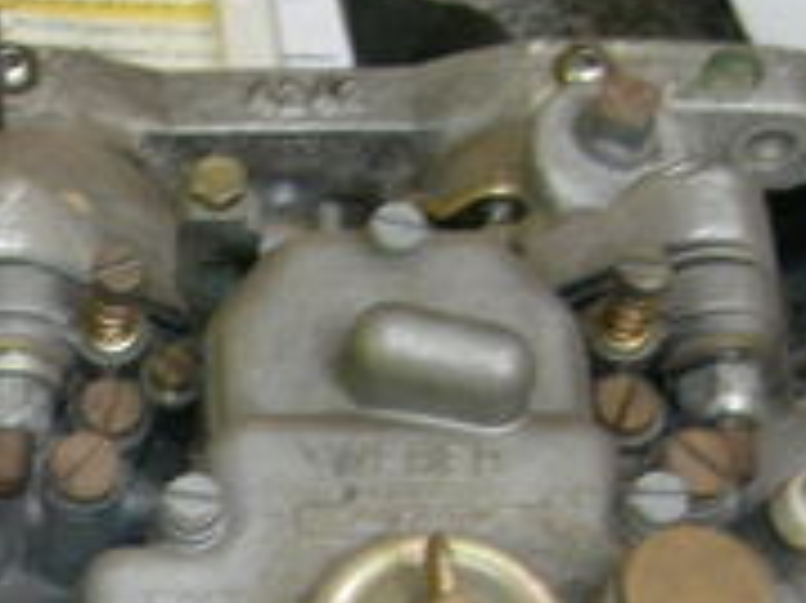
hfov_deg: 14.1
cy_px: 765
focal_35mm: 136
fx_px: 3165
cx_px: -149
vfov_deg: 10.7
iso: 200
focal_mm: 7.8
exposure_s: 1/12.3
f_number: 2.8
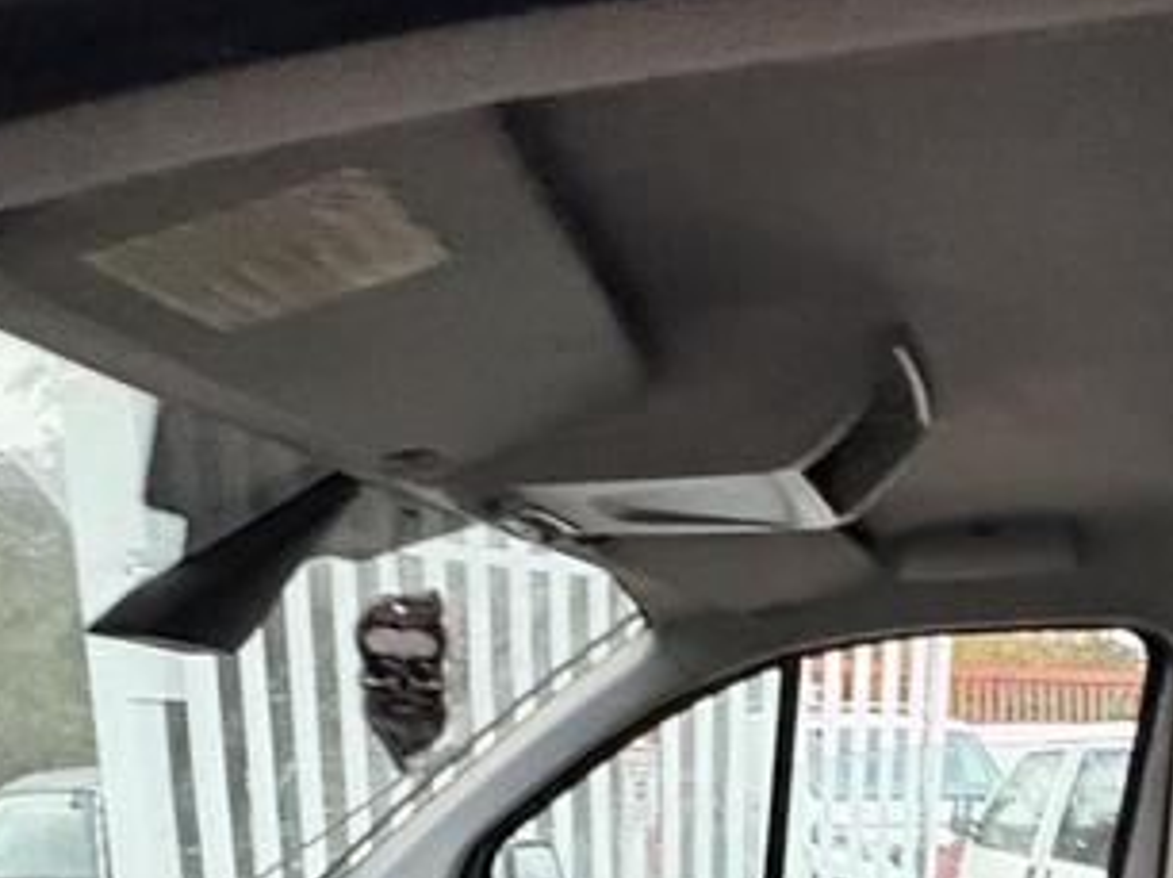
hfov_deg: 44.7
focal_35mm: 41
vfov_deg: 28.5
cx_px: 832
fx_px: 1388
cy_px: 1150
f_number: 2.2
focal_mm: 2.22
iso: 1000
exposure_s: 1/60
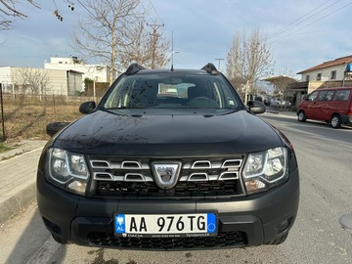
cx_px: 176
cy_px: 132
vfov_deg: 56.8
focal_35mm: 24
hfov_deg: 71.6
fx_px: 244
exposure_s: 1/3472
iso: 80
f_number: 1.78
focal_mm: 6.86
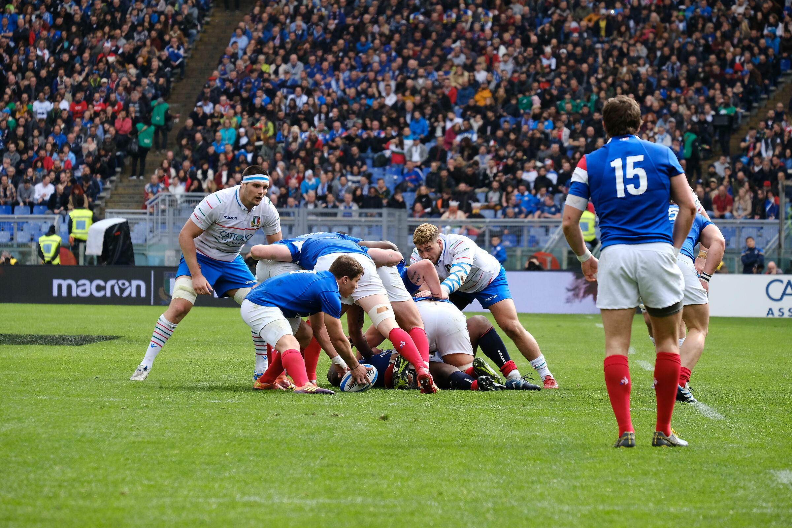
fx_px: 6599
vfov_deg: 4.6
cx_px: 396
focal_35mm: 300
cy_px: 264
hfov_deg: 6.9
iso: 500
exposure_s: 1/250
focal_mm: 200
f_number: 7.1
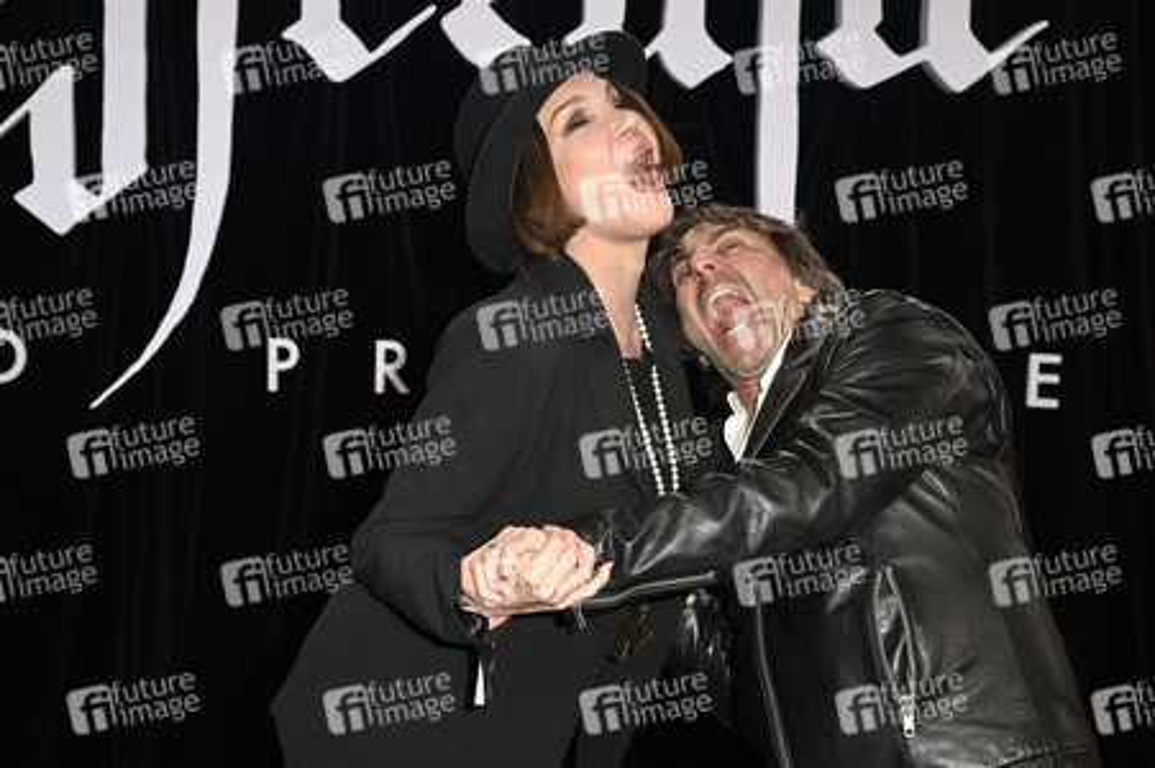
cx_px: 578
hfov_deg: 31.0
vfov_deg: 20.9
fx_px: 2084
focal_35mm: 65
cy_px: 384
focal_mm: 65
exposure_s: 1/250
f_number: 5.6
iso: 1250
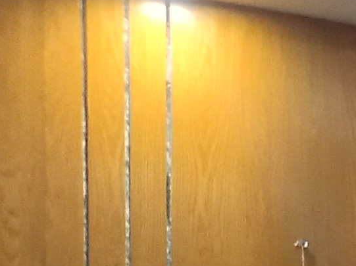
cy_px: 786
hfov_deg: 8.3
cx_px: 1209
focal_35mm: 185
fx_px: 1901
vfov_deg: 7.2
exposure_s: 1/24
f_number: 2
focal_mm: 4.6
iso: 200
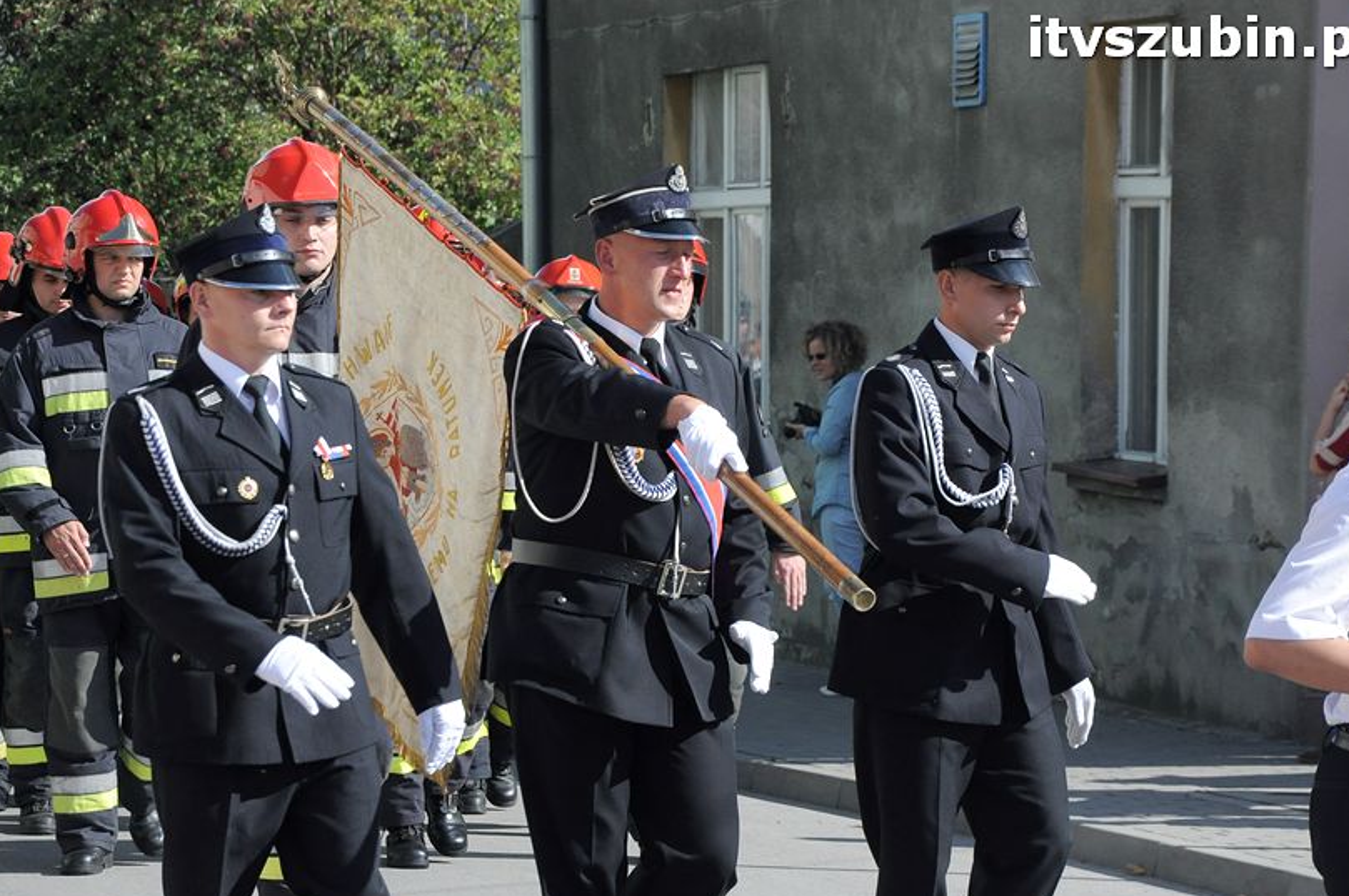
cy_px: 457
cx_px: 695
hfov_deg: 12.4
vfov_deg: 8.3
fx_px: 6197
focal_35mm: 166
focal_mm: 105
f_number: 9
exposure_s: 1/1250
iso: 800
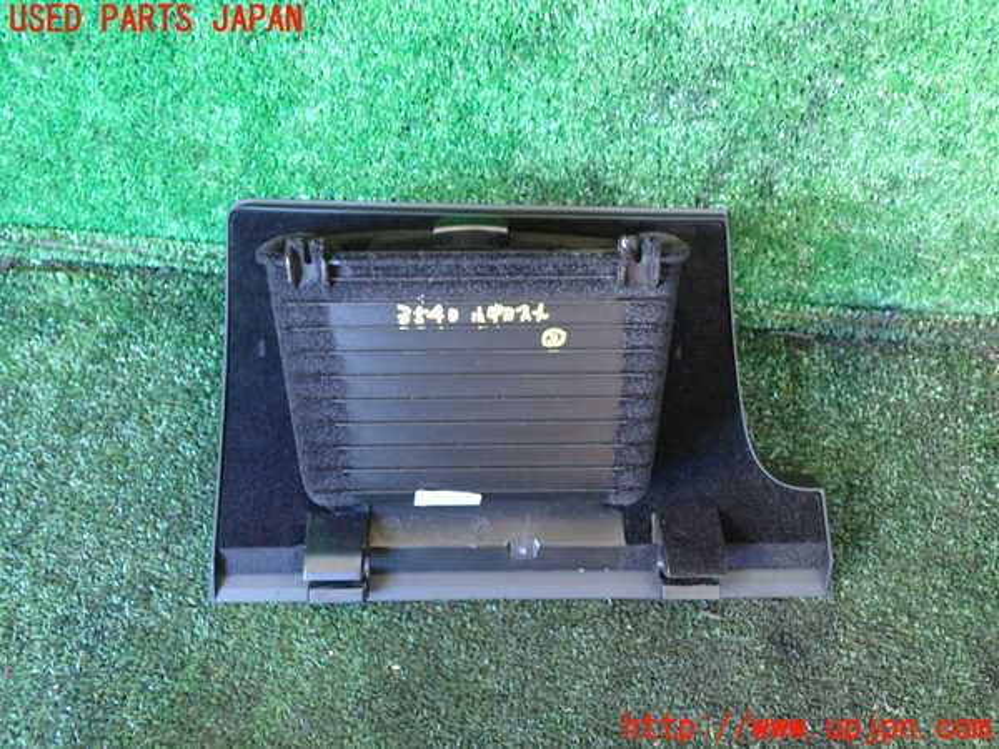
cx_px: 500
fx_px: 866
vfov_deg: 46.8
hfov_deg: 60.0
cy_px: 374
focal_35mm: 30
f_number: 2.3
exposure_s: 1/30
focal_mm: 5.4
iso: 800
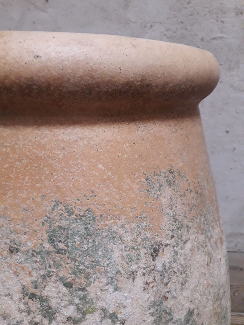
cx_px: 122
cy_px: 162
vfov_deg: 63.4
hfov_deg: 49.7
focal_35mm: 28
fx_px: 263
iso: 200
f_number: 1.9
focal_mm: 3.7
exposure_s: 1/25
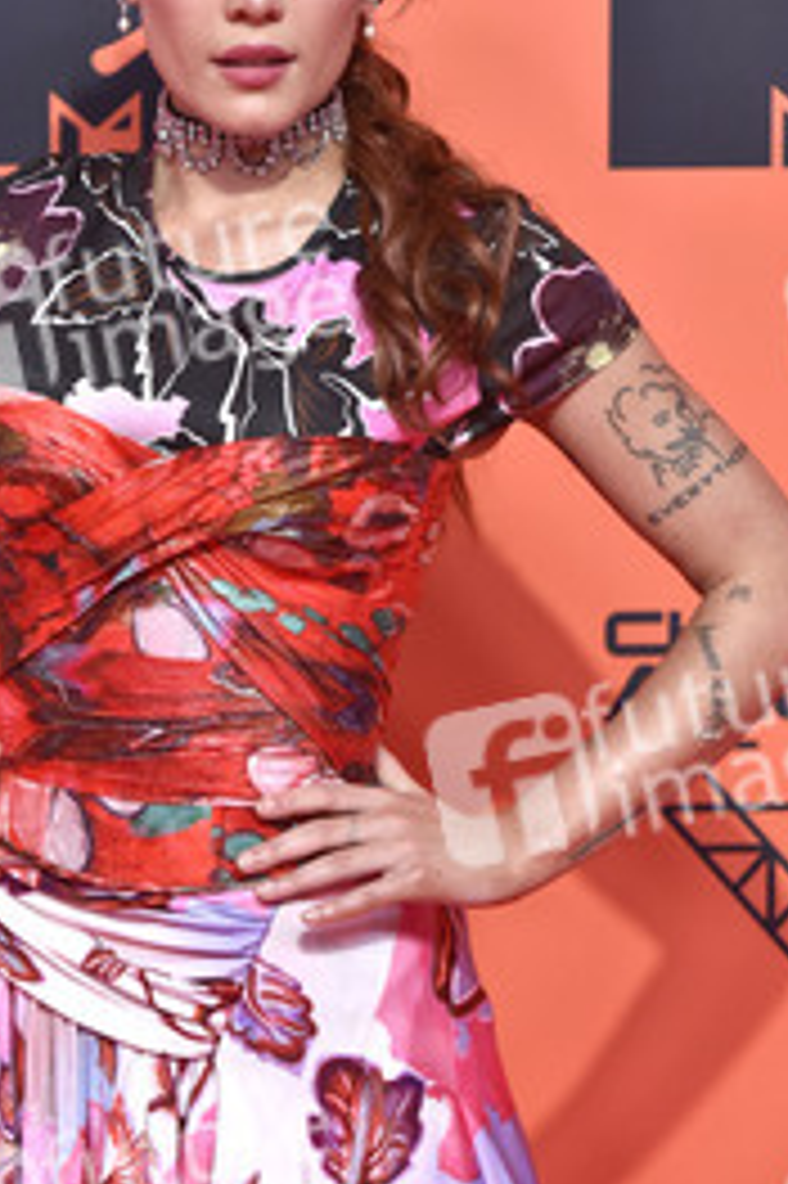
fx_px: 6739
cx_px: 248
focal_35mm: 205
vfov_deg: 10.0
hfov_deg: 6.7
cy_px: 536
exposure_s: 1/250
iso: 2000
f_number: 4.5
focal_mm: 135
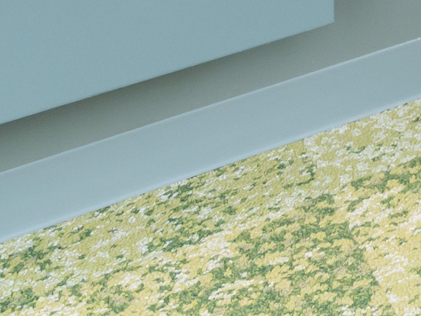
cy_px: -645
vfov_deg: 9.6
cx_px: 821
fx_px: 1435
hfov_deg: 14.2
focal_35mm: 118
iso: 1250
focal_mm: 17
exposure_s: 1/100
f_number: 6.3
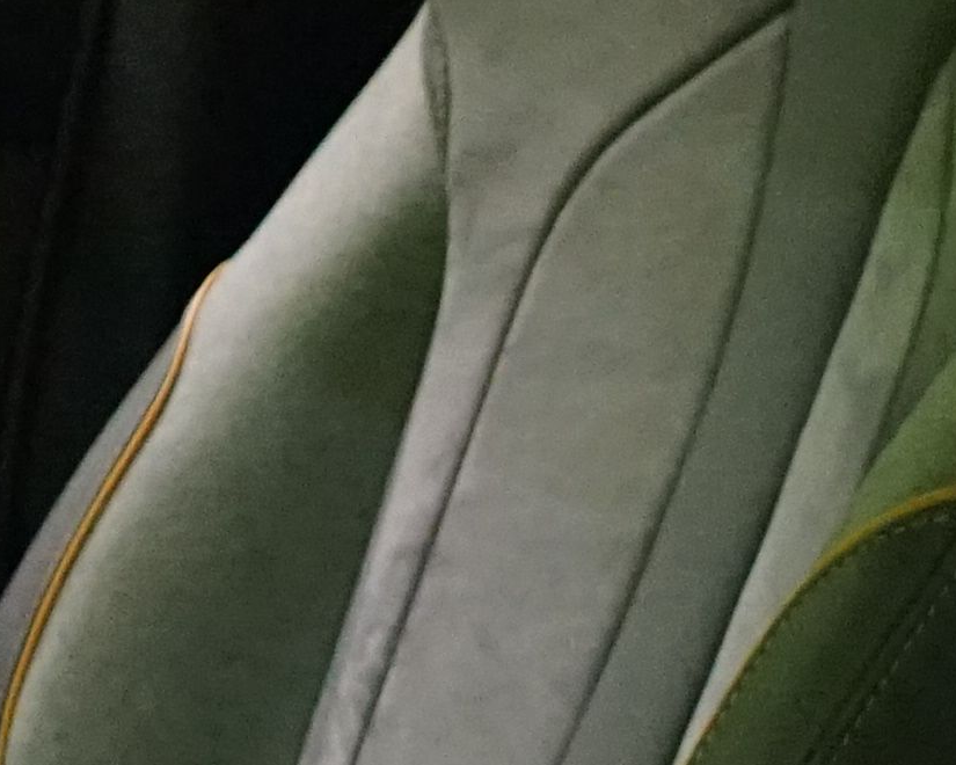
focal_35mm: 198
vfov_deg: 7.6
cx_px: 1611
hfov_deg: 9.4
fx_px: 5602
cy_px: 1422
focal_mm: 29
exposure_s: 1/125
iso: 6400
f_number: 3.5
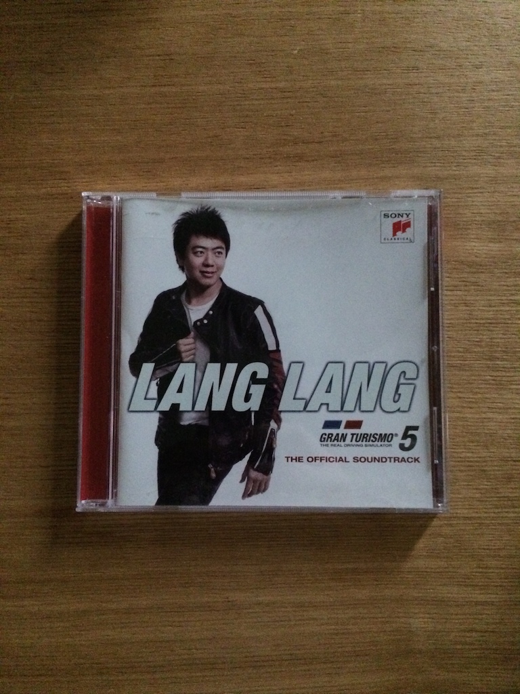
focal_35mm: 30
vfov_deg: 60.0
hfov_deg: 46.8
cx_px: 260
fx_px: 601
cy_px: 347
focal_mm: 4.12
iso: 1000
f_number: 2.2
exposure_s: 1/15
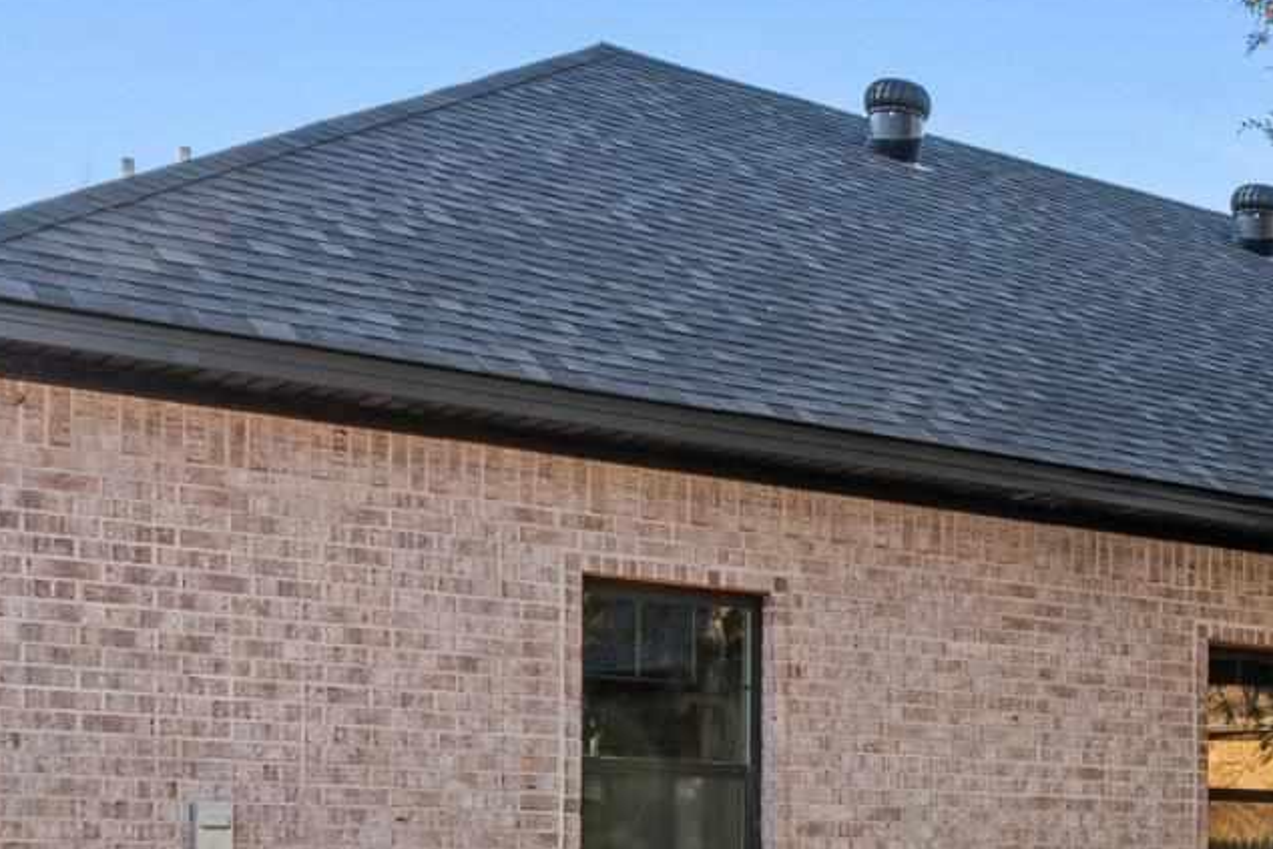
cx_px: 1295
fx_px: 2425
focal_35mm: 69
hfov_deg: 27.6
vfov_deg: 19.2
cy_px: 888
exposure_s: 1/20
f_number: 9
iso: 200
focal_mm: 11.6
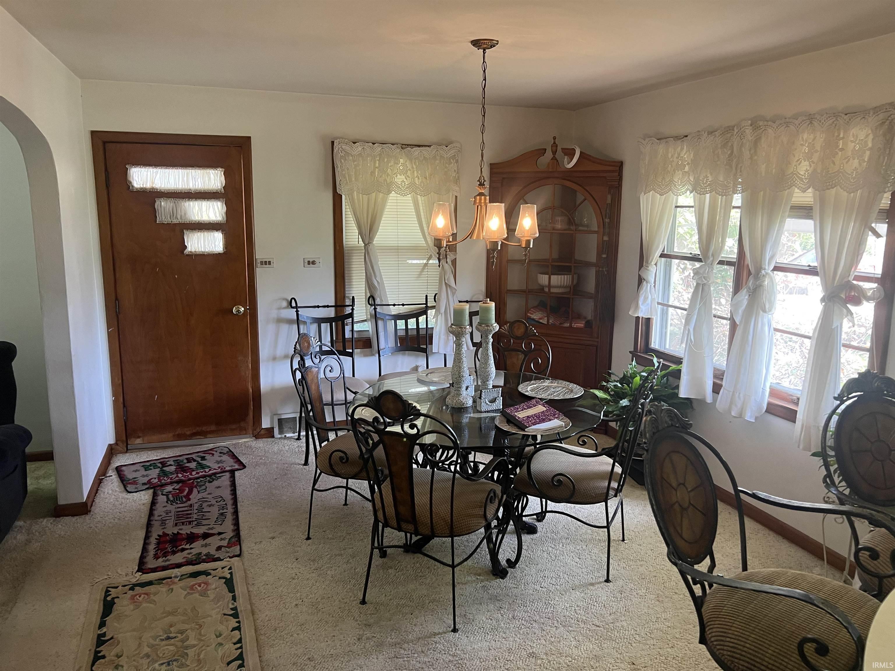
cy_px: 336
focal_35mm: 26
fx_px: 672
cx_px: 448
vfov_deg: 53.1
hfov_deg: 67.3
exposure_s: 1/60
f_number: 1.5
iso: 125
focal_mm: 5.7
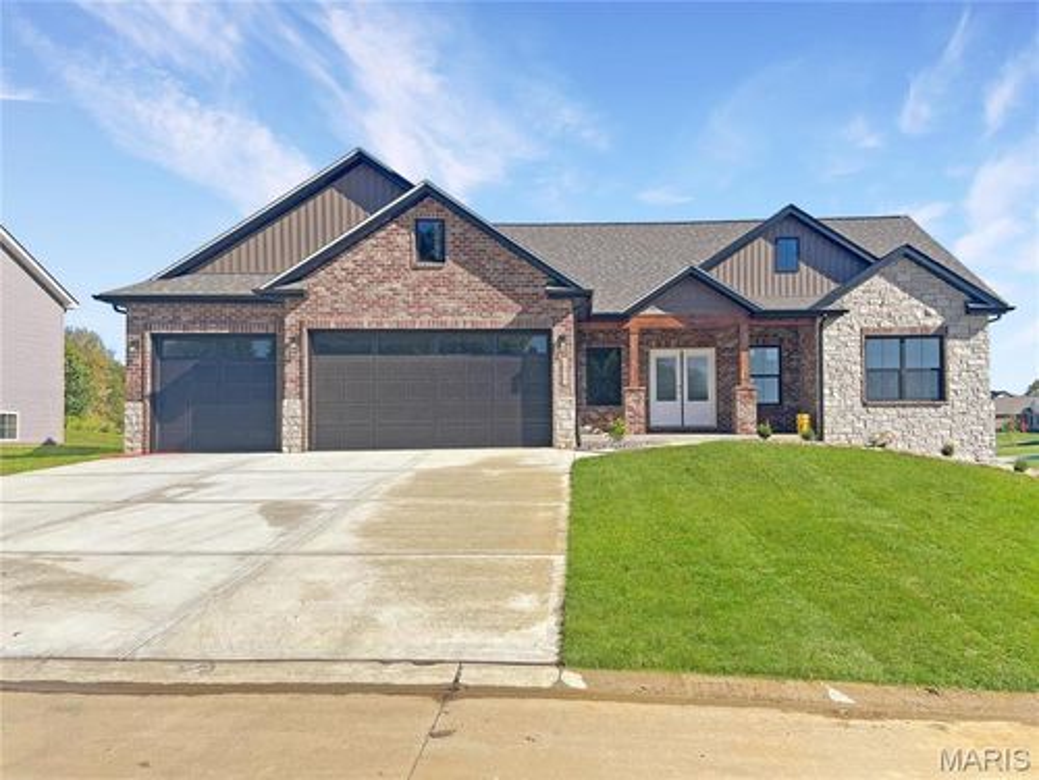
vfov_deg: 53.1
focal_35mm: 26
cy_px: 390
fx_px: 780
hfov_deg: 67.3
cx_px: 520
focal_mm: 5.7
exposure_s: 1/2000
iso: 50
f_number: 1.5
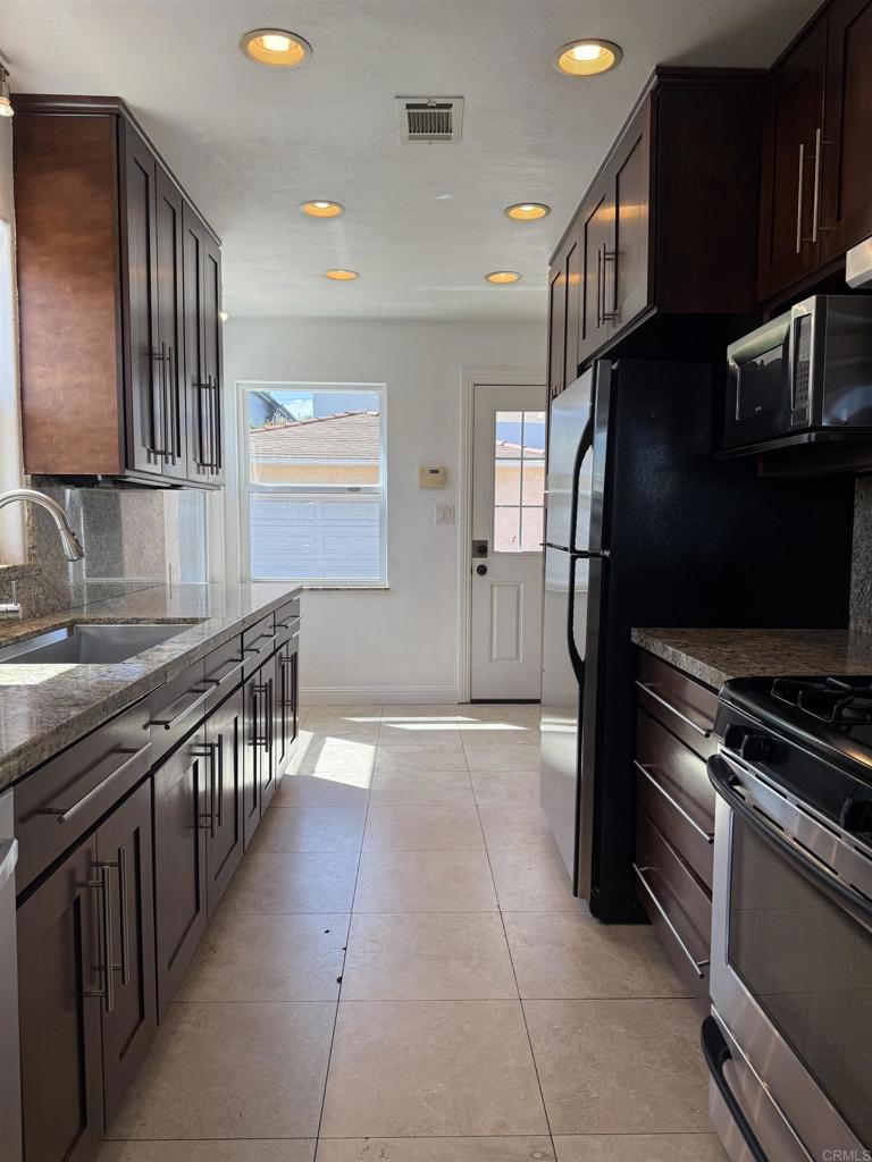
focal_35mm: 24
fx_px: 806
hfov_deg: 56.8
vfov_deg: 71.6
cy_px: 581
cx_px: 436
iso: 80
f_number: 1.78
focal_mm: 6.76
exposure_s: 1/510
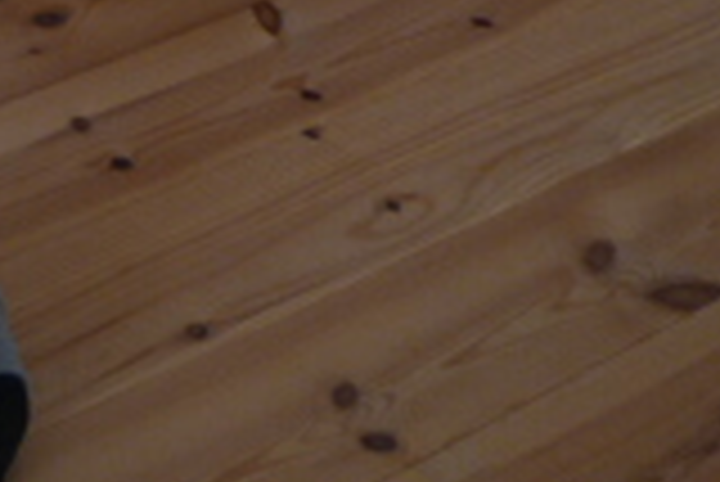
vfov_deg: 11.5
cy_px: -568
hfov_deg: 17.7
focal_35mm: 104
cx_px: -333
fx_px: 2082
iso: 100
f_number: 2.8
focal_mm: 4.5
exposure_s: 1/30
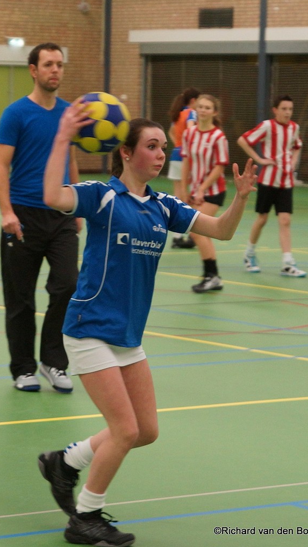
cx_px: 147
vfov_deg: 26.8
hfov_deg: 15.3
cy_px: 273
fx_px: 1146
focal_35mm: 79
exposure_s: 1/200
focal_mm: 50
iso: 800
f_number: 2.8
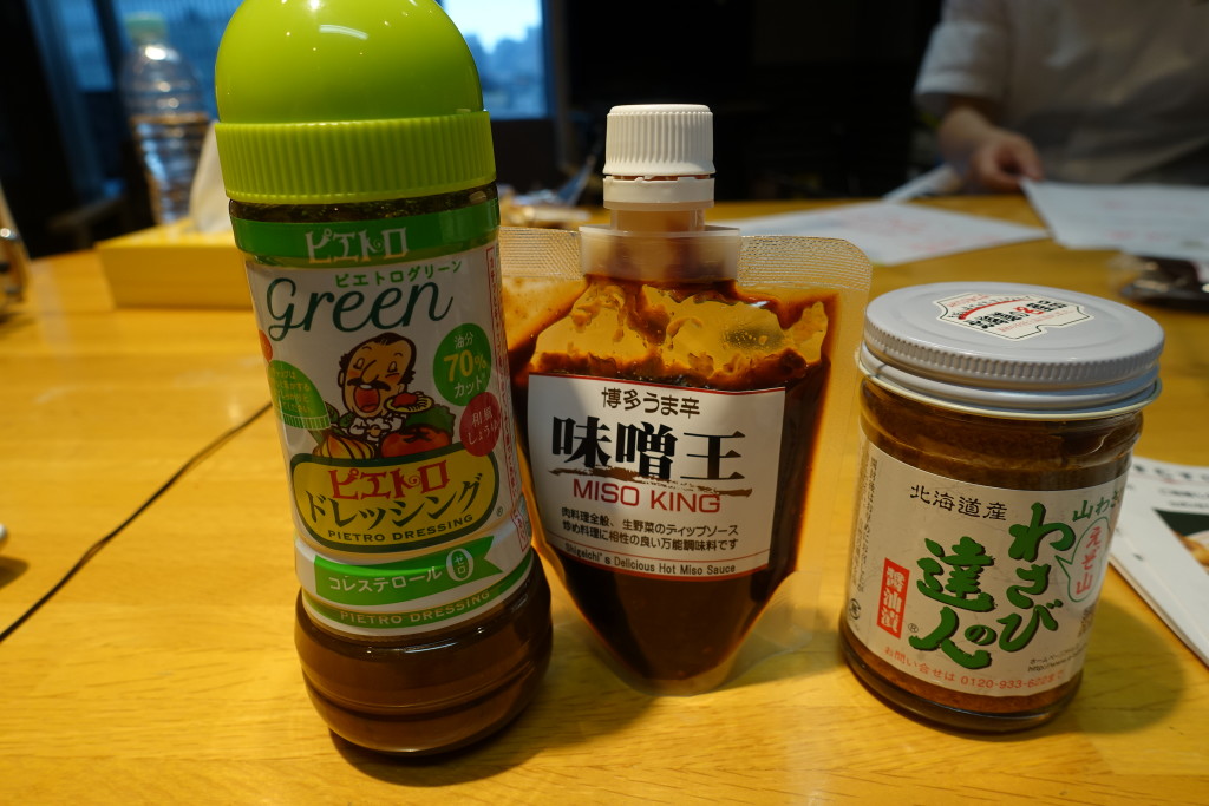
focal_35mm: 24
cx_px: 604
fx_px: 806
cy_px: 403
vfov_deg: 53.1
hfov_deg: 73.7
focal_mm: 8.8
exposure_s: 1/40
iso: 125
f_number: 3.5
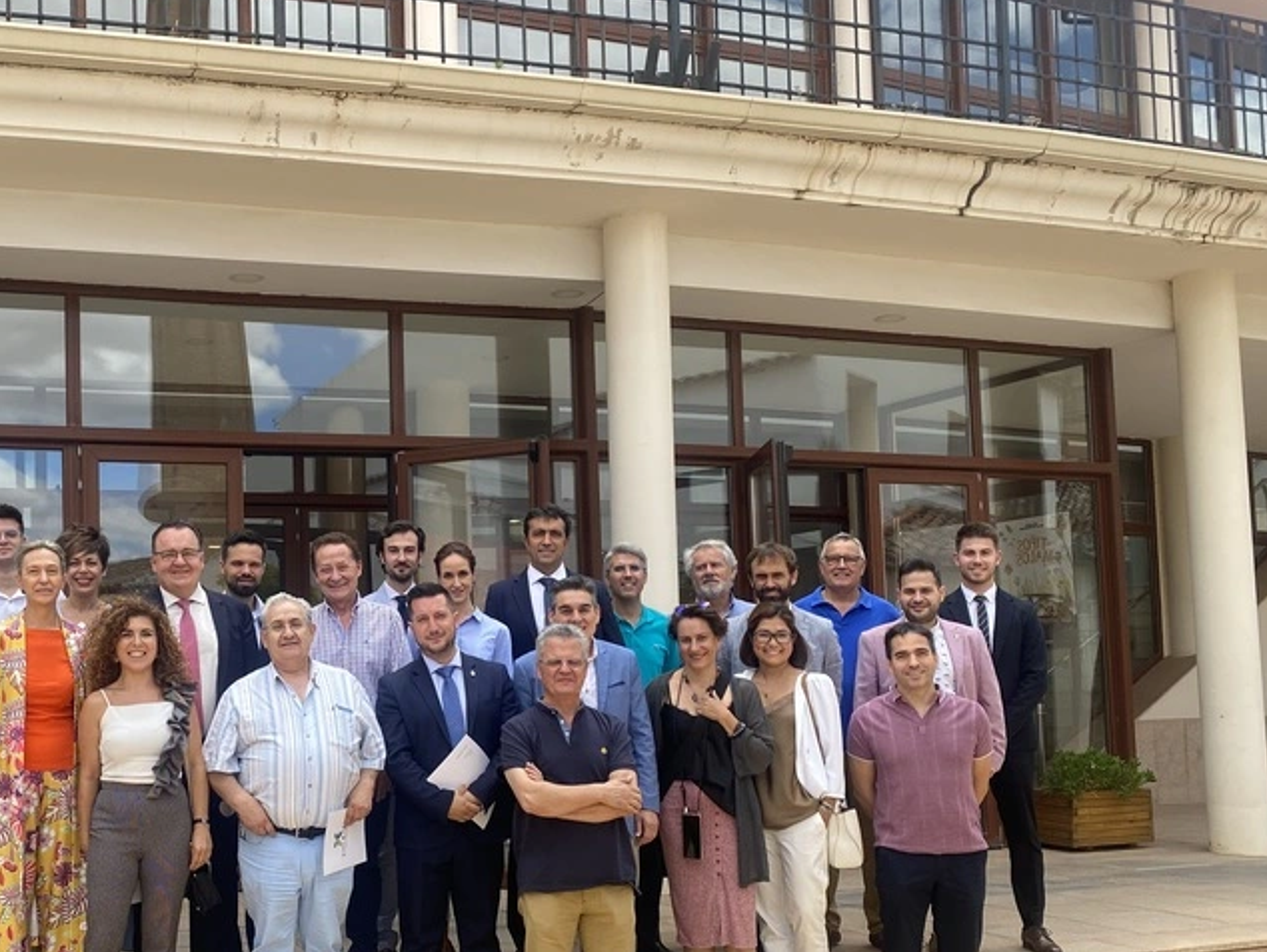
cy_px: 594
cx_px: 326
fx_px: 1501
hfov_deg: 44.3
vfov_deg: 35.0
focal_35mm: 41
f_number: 1.8
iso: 32
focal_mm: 4.25
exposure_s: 1/1412
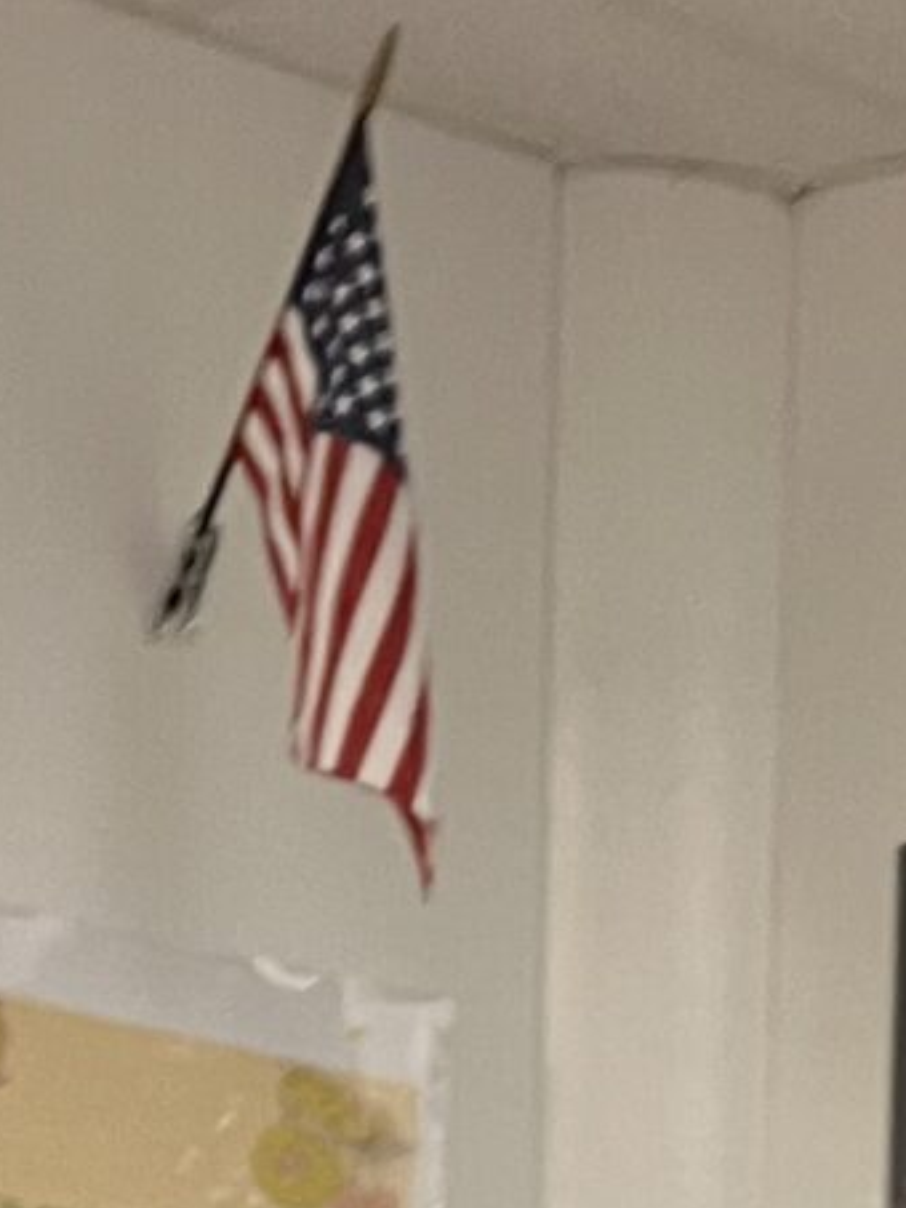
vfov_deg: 10.6
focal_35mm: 147
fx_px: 5127
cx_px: 1132
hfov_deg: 9.9
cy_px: 3277
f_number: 1.5
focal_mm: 5.7
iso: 250
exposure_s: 1/60
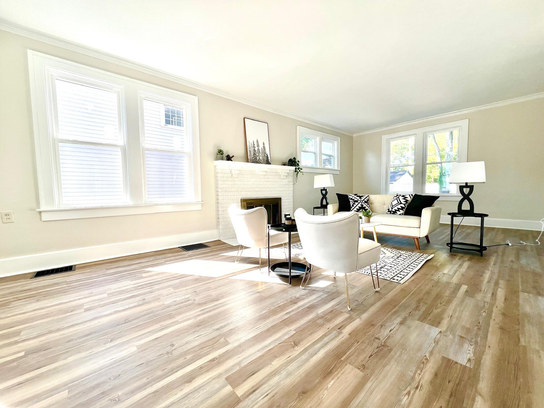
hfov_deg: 106.2
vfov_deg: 89.9
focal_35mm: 13
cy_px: 204
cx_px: 272
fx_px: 204
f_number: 1.8
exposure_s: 1/129
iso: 32
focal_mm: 1.57
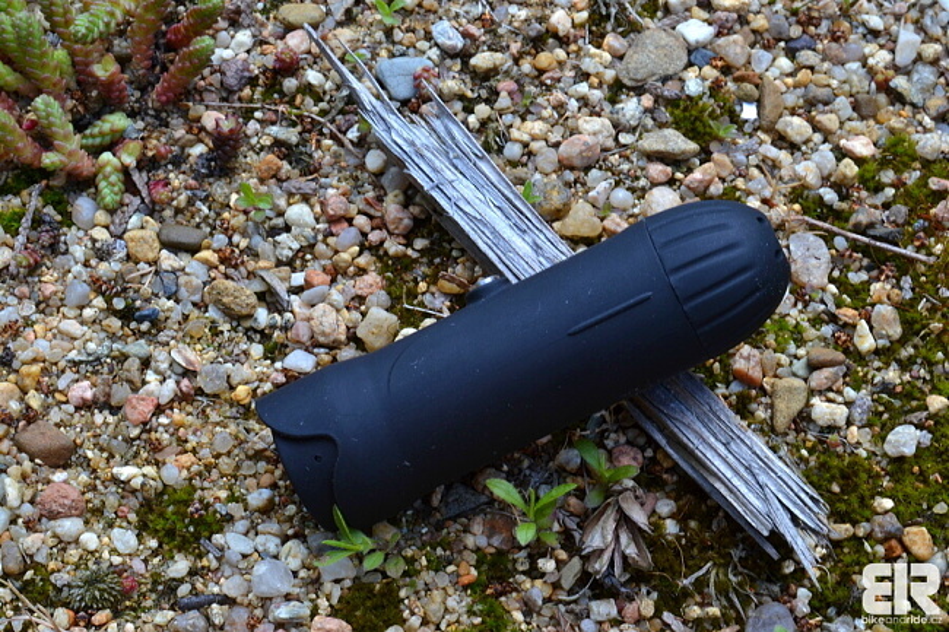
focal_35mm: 82
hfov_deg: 24.6
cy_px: 316
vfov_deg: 16.5
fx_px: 2174
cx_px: 474
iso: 100
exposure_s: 1/5
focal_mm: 55
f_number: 20
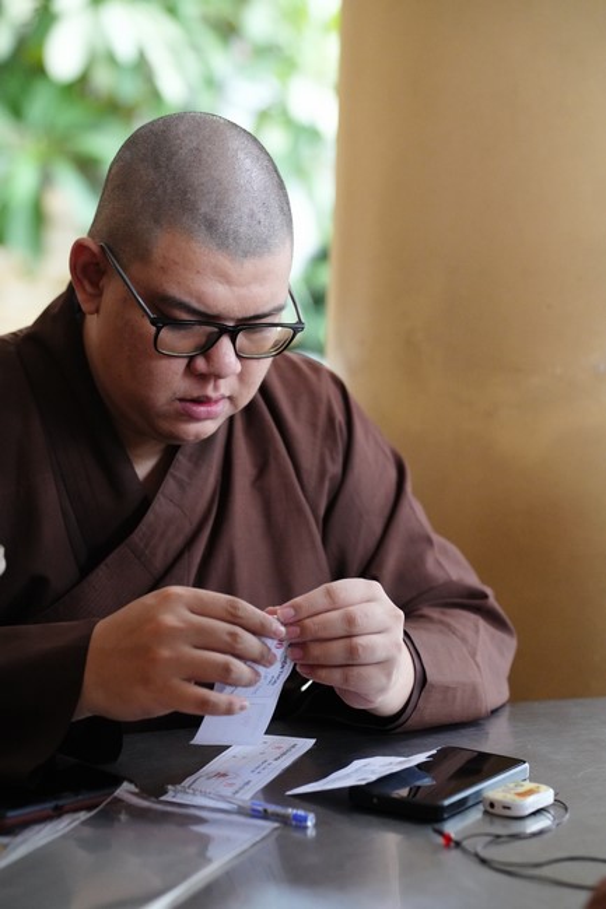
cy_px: 454
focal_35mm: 80
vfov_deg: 25.4
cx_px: 303
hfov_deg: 17.1
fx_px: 2021
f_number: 3.2
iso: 8000
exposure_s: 1/500
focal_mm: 80
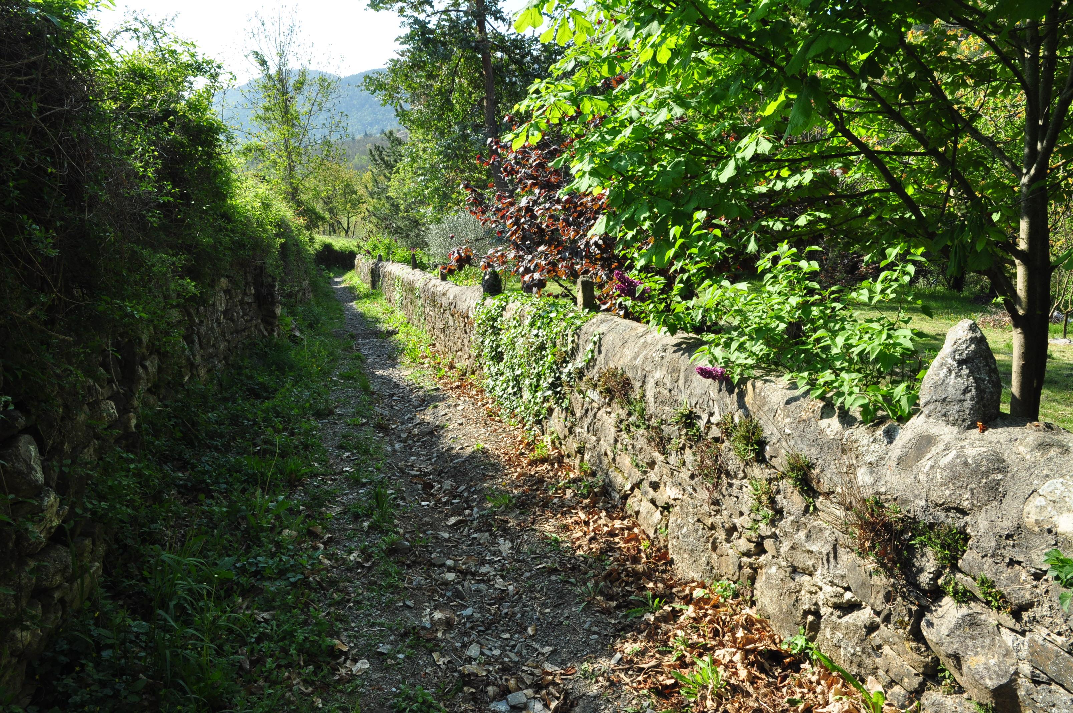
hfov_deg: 73.8
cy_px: 356
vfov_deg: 53.0
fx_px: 714
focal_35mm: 24
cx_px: 536
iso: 400
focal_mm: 16
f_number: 13
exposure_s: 1/160
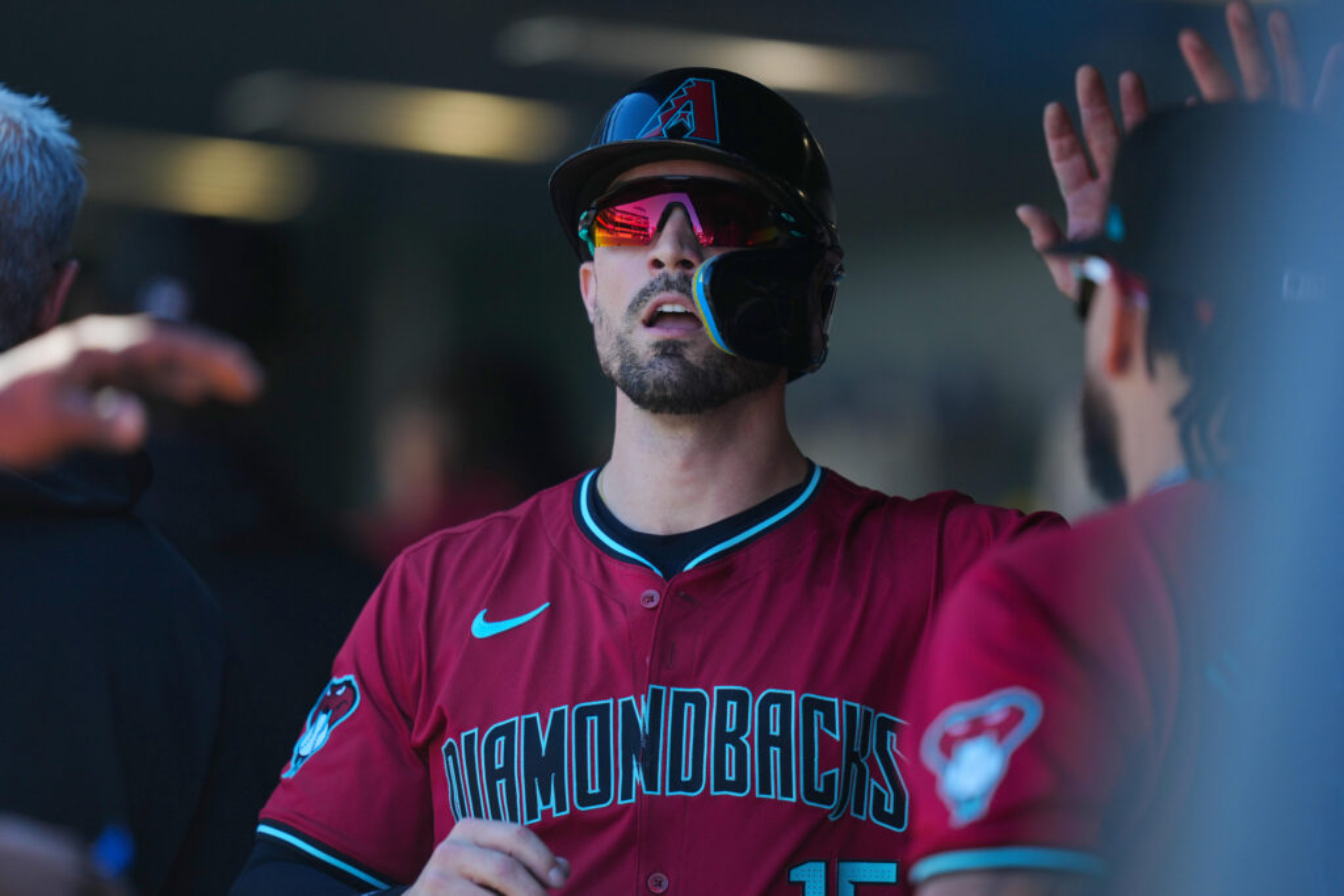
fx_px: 14934
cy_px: 448
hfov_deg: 5.2
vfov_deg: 3.4
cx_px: 672
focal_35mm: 400
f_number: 2.8
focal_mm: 400
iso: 320
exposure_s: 1/800
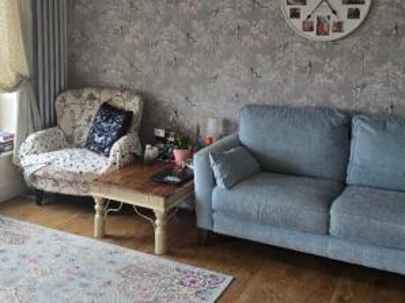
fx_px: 526
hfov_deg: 41.2
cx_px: 116
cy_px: 88
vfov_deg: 31.7
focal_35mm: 45
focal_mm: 6.3
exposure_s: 1/180
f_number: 1.7
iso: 100
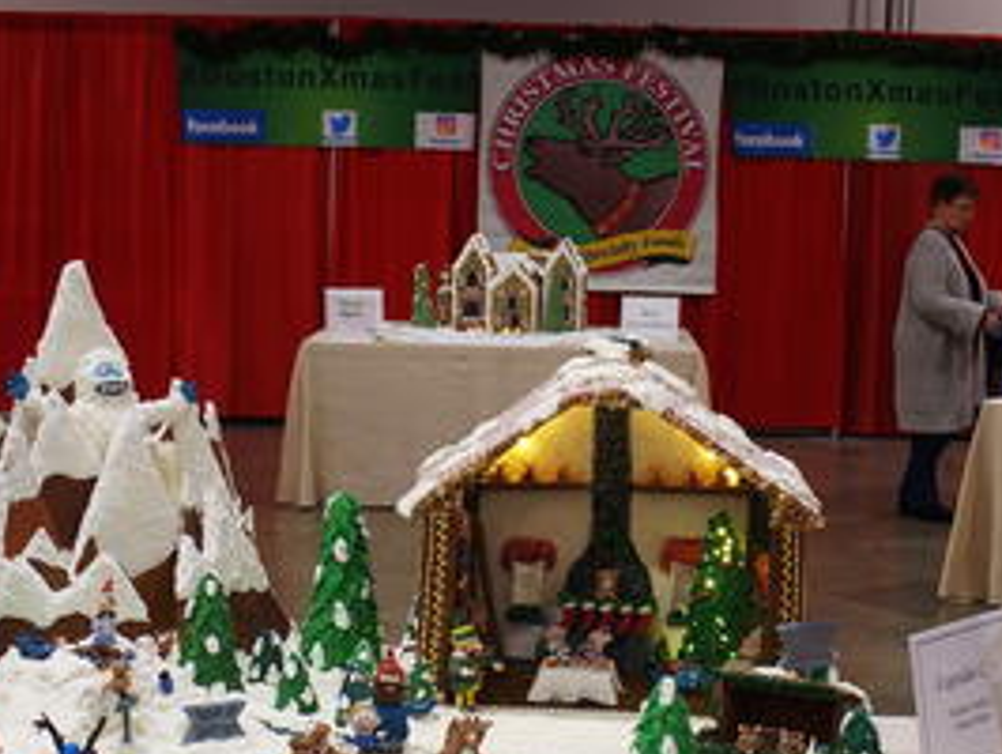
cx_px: 441
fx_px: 2057
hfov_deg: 27.4
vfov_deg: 20.7
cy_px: 505
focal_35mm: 71
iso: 320
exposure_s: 1/40
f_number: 2.8
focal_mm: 9
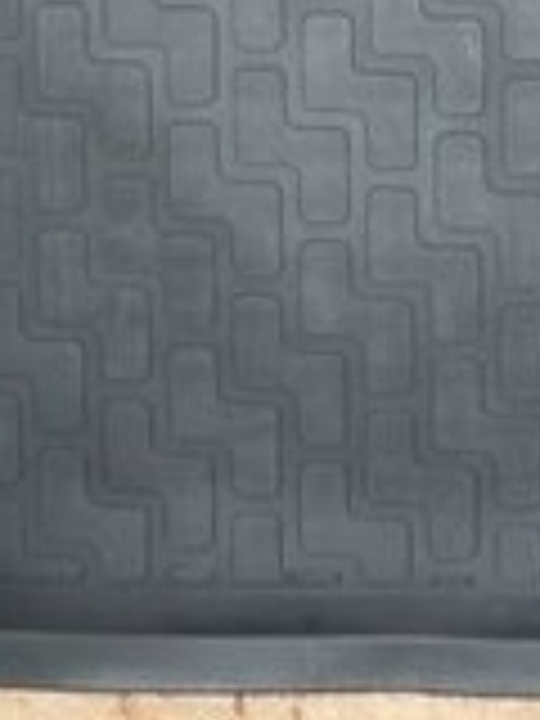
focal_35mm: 101
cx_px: 418
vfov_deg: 18.2
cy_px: -194
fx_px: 2101
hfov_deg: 14.6
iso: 100
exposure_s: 1/30
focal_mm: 6
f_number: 2.8
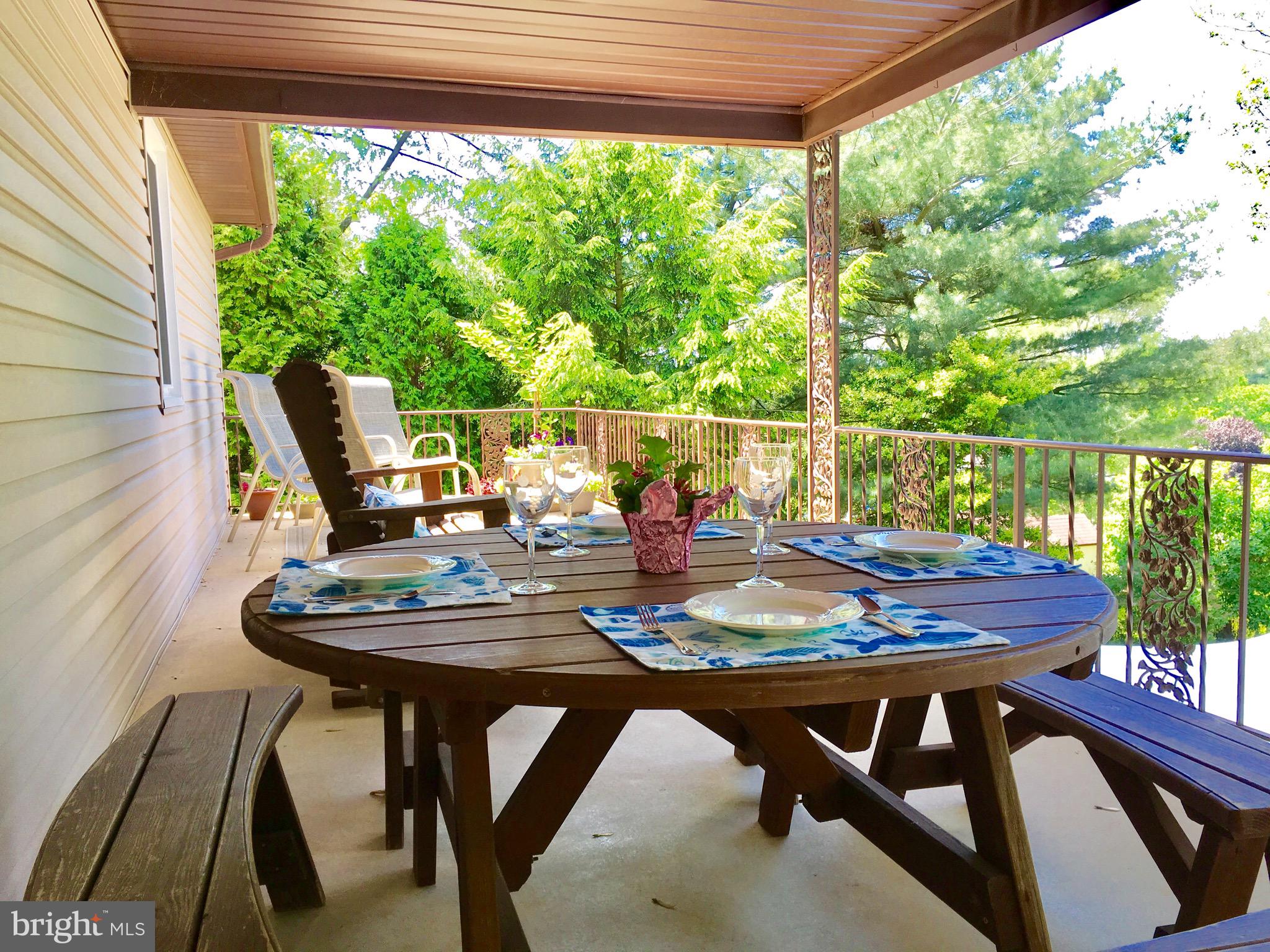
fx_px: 1064
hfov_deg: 61.7
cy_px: 476
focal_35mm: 29
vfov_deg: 48.2
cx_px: 635
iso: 25
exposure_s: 1/171
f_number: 2.2
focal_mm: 4.15
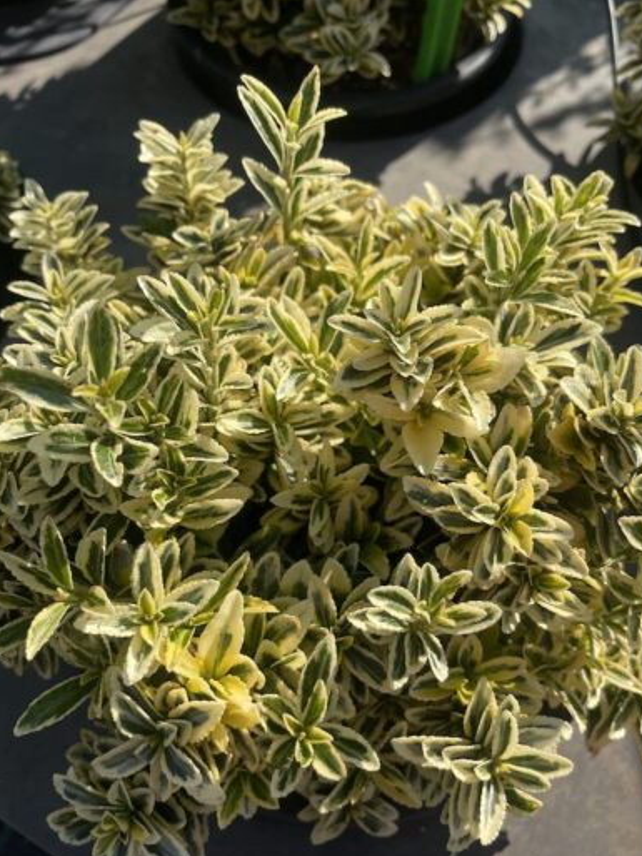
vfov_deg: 65.3
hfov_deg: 51.4
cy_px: 441
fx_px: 667
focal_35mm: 27
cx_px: 329
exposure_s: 1/2747
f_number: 1.6
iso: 32
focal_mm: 4.2
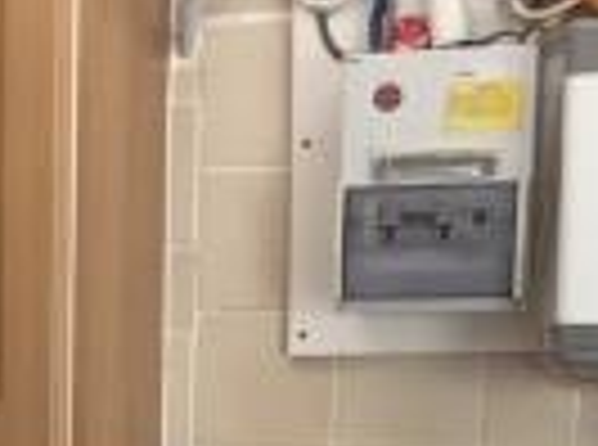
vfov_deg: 10.1
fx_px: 2412
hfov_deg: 13.1
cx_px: -391
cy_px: 707
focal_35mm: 140
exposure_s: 1/100
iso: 50
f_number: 2.2
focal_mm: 4.15
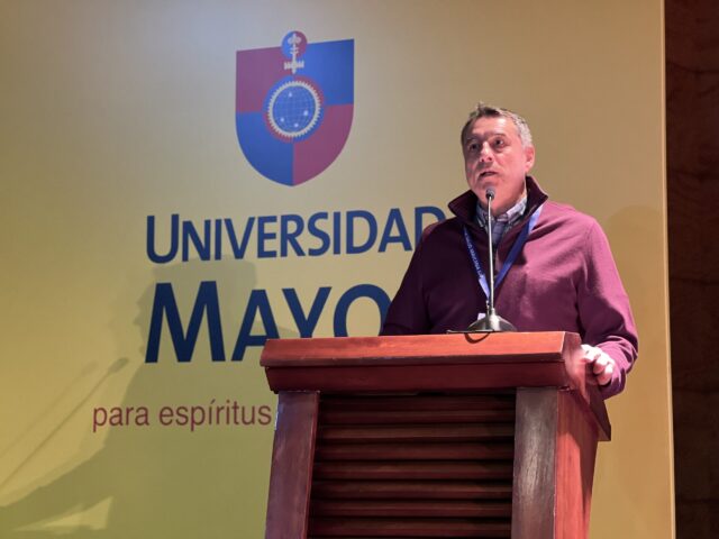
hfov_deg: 25.3
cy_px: 270
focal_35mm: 77
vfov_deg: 19.1
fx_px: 1599
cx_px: 360
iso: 500
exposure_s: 1/14
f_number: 2.8
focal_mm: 9
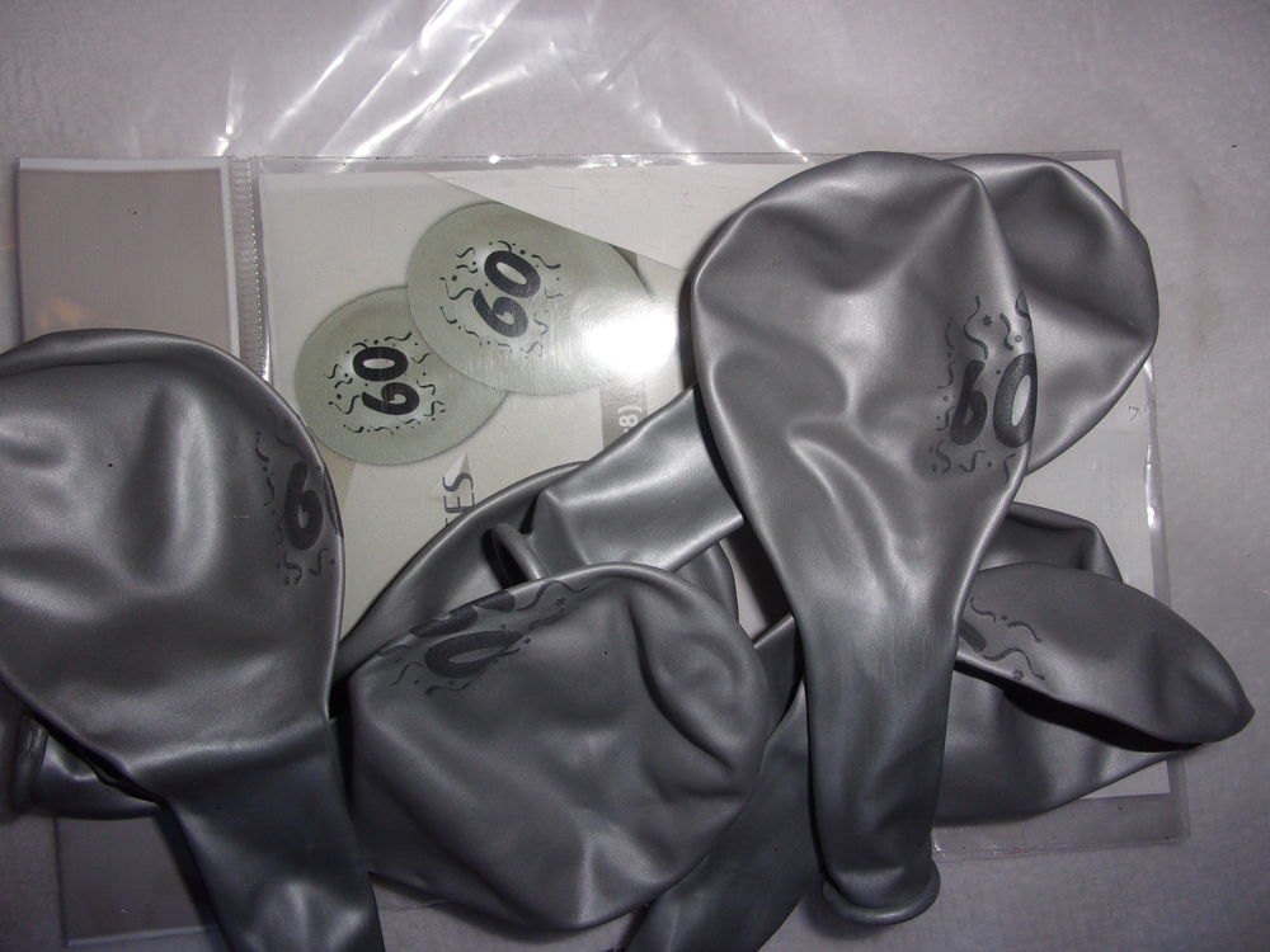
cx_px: 635
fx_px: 1027
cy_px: 476
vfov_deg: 49.7
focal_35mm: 28
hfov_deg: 63.4
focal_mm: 5.1
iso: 80
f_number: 3.9
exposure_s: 1/34
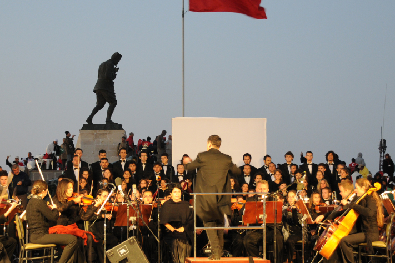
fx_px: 889
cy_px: 99
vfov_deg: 16.8
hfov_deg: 25.1
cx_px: 199
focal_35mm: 81
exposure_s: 1/25
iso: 640
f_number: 4.5
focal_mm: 40
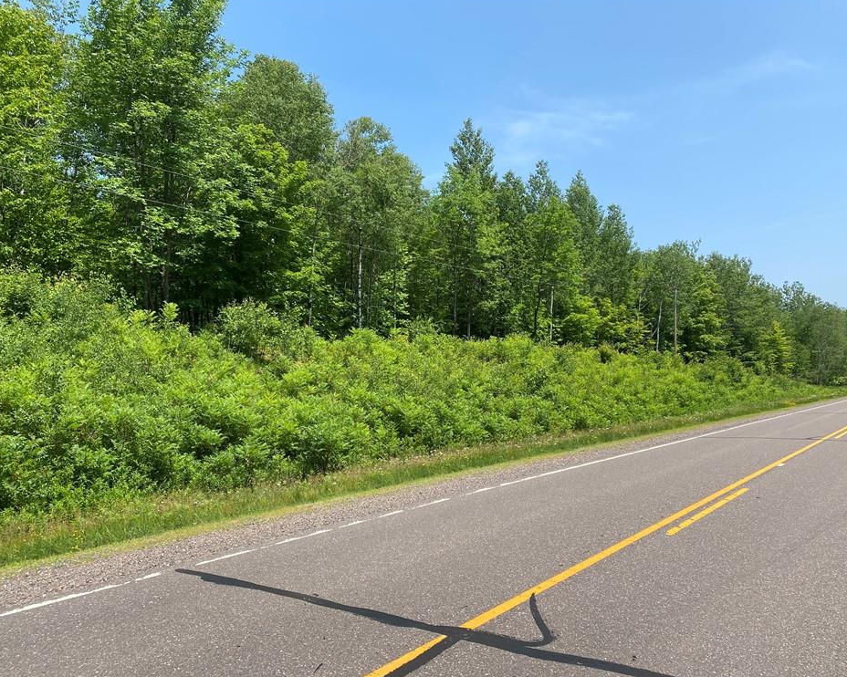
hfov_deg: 62.2
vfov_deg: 51.5
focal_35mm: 28
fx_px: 702
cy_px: 342
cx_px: 430
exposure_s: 1/2105
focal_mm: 4.25
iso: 32
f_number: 1.8
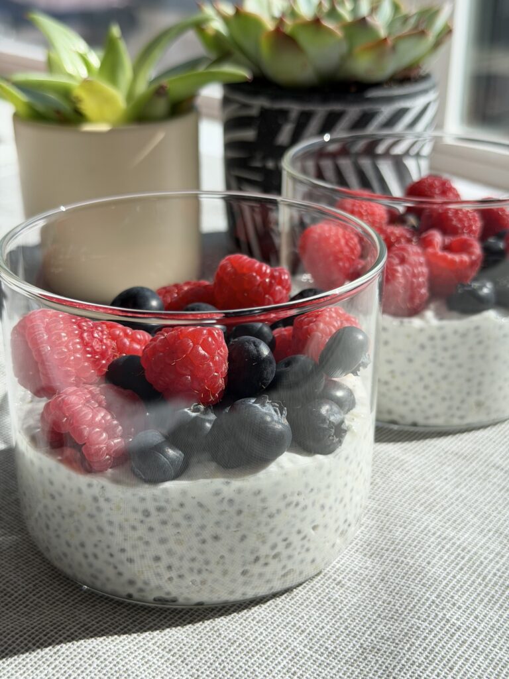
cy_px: 340
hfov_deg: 30.3
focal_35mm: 48
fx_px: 941
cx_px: 254
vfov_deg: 39.7
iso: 80
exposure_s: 1/1642
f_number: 1.78
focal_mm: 6.76
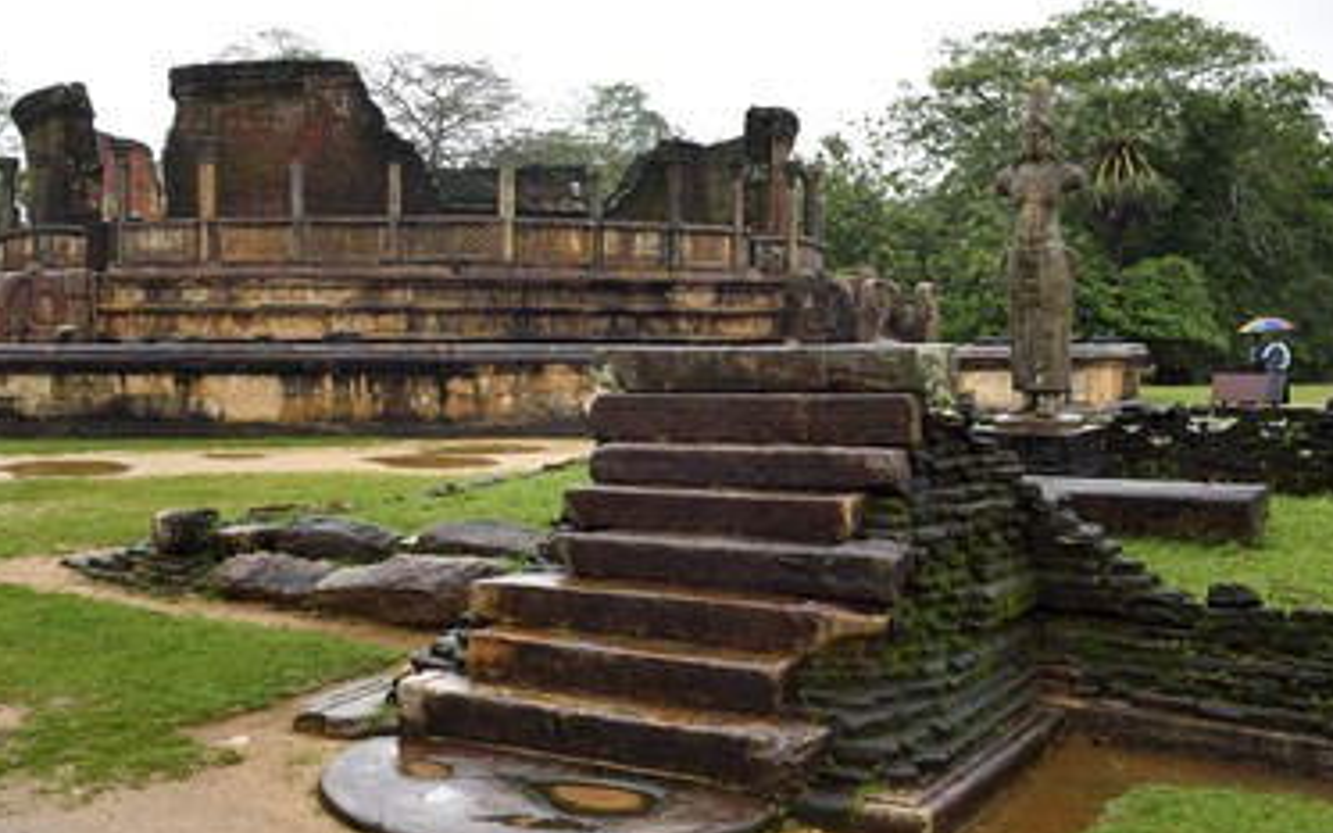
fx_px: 1417
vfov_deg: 32.8
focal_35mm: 39
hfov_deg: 50.3
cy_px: 436
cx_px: 615
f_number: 5.6
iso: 1600
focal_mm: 34
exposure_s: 1/60
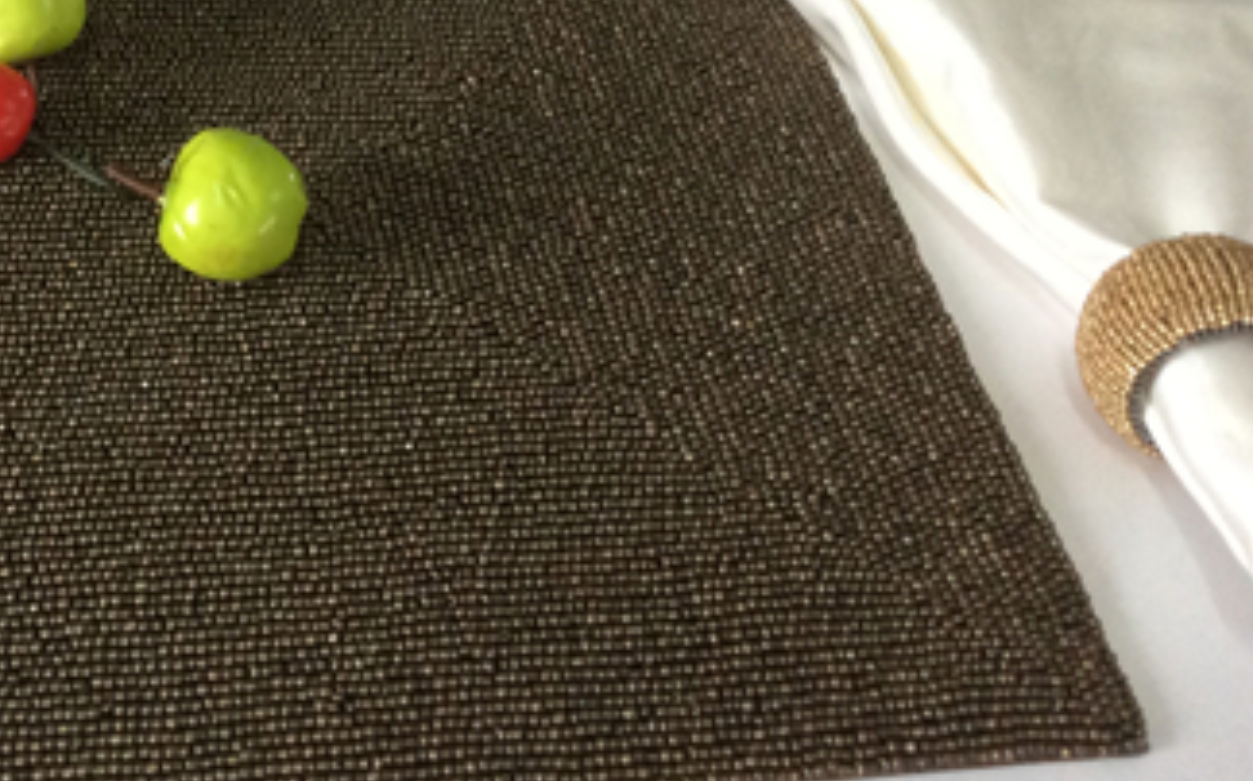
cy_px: 93
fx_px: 2286
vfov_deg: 19.1
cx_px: 77
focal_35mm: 67
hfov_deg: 29.2
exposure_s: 1/25
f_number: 2.4
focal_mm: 3.3
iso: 100
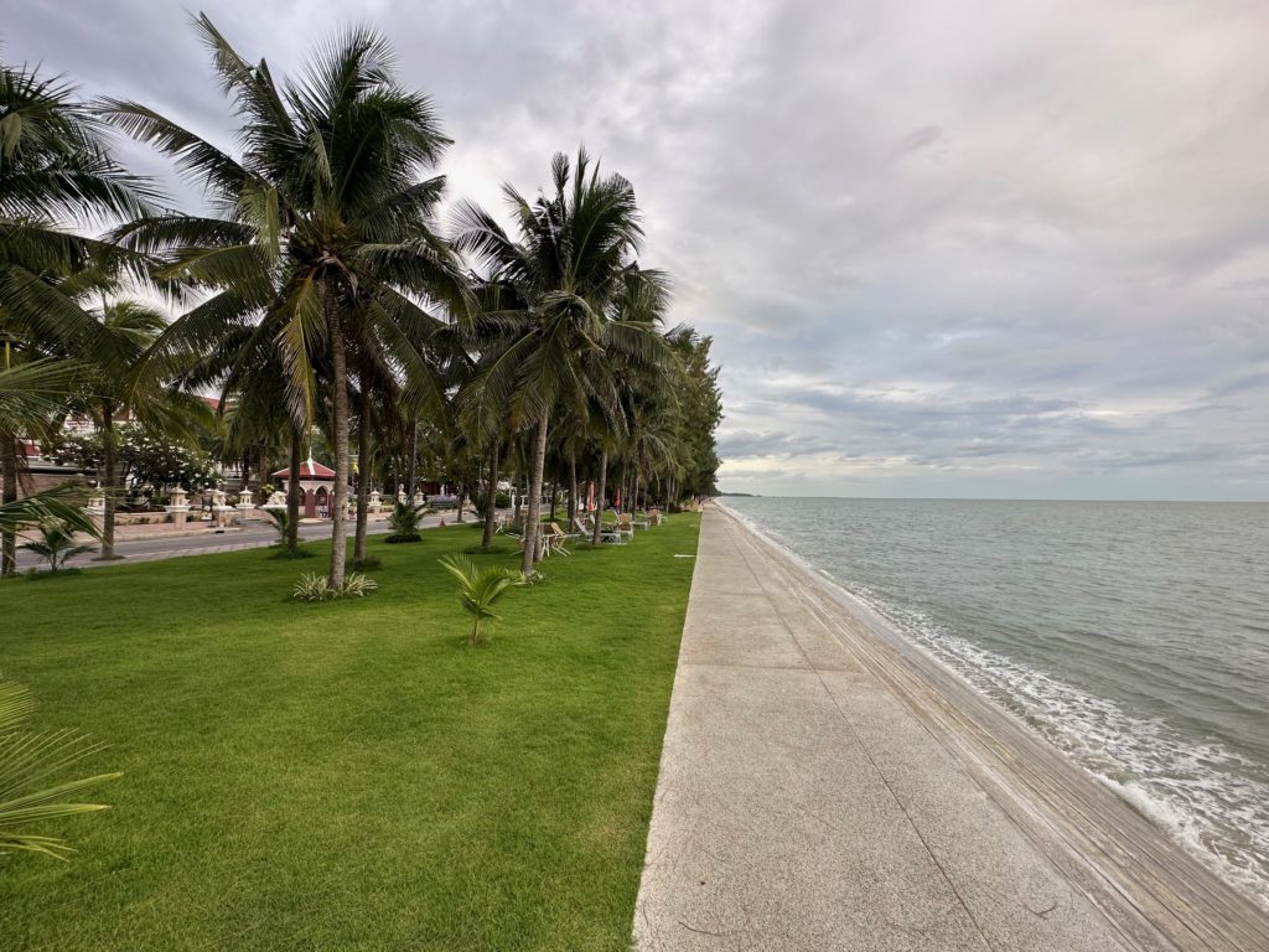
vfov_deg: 85.7
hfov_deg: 102.1
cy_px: 476
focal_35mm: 14
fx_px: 513
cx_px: 634
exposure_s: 1/99
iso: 64
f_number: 2.2
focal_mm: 2.22
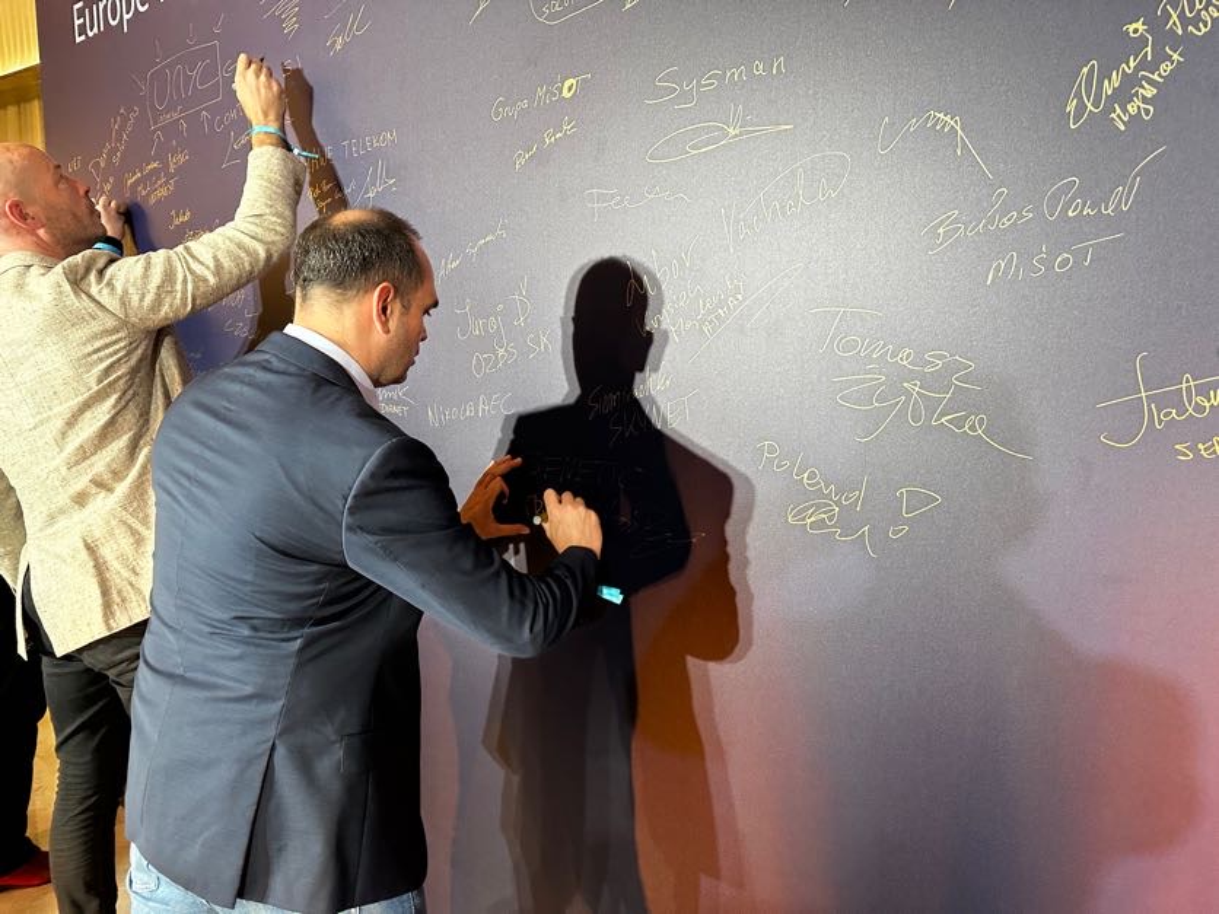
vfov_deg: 56.8
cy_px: 457
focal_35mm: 24
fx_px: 845
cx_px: 610
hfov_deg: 71.6
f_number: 1.78
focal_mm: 6.86
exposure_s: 1/60
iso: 320
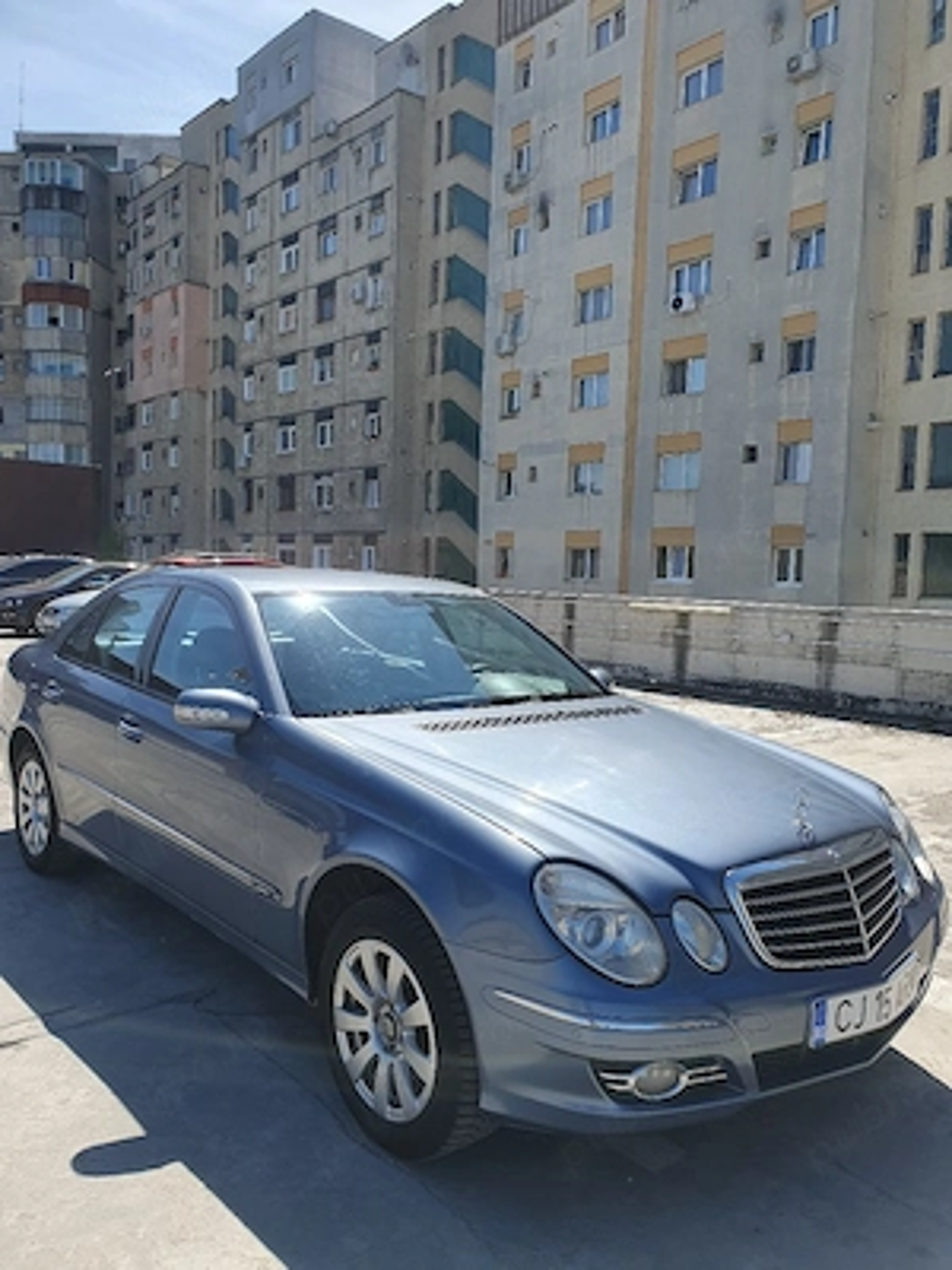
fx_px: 953
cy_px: 635
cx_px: 476
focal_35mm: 26
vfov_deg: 67.3
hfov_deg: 53.1
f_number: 2.4
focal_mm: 4.32
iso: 50
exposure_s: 1/1667
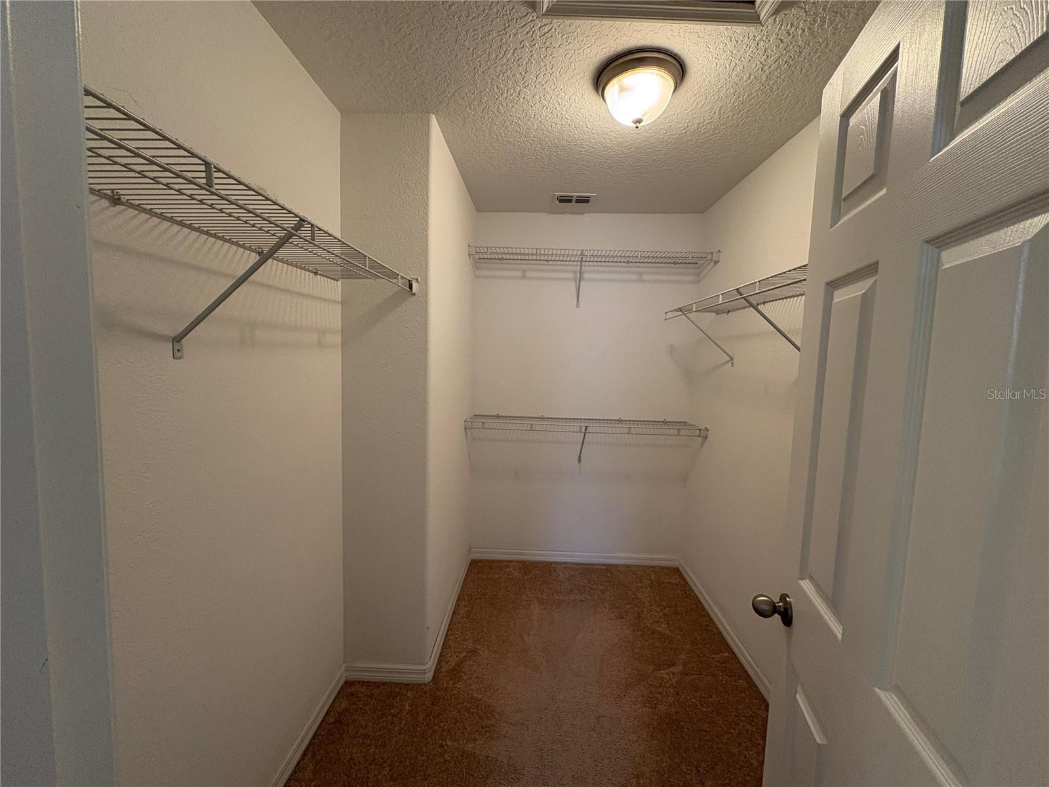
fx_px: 424
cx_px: 524
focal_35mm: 14
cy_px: 394
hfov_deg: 102.1
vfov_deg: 85.7
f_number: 2.2
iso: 200
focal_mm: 2.22
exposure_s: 1/60
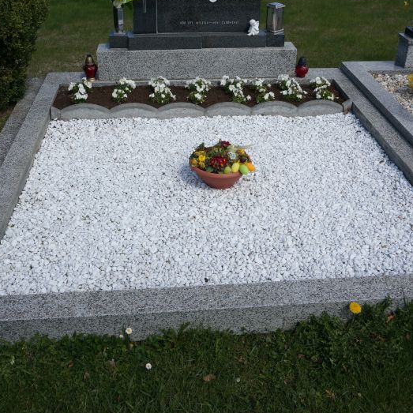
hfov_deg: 42.8
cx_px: 204
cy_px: 127
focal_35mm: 39
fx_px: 526
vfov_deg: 42.1
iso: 400
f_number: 9
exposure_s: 1/800
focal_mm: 20
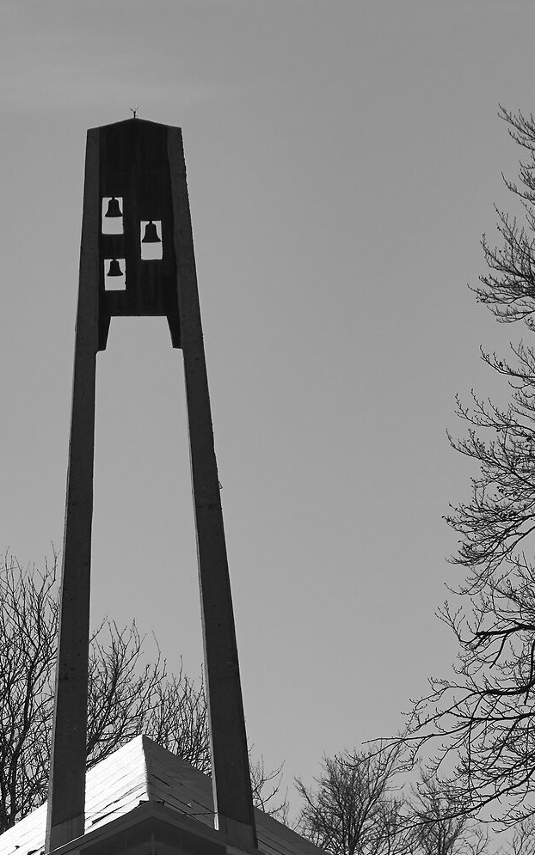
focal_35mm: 553
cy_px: 528
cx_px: -106
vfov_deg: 3.8
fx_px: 12899
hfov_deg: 2.4
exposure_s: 1/1000
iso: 100
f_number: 9
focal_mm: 150
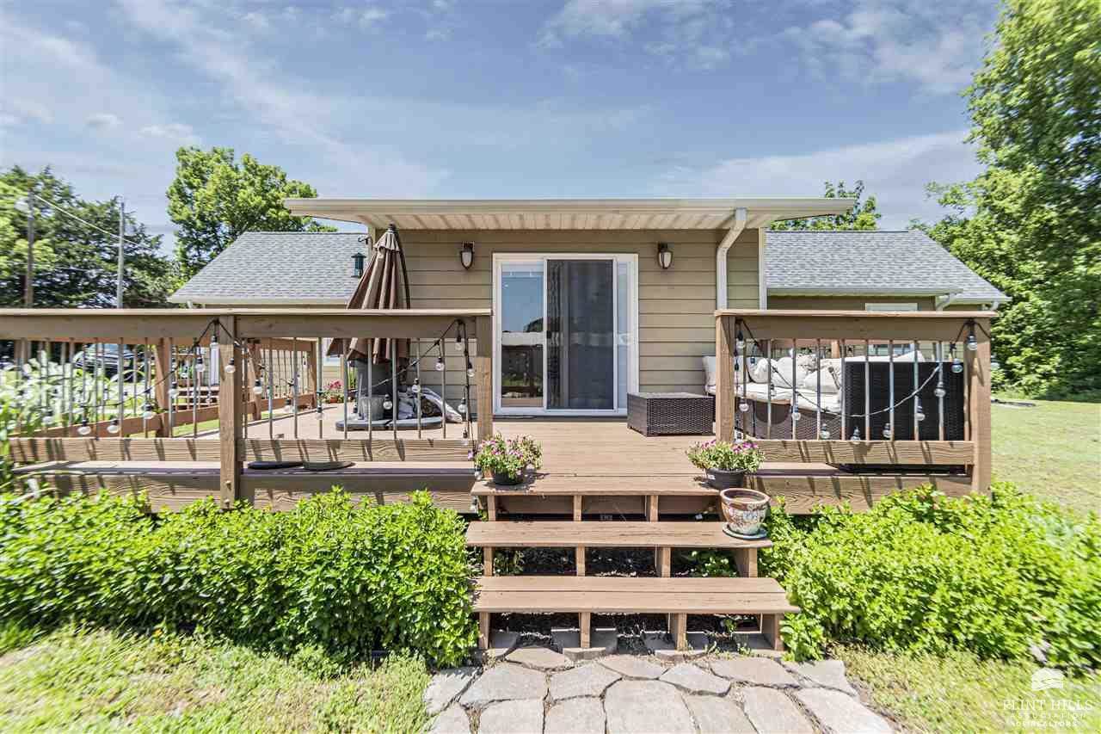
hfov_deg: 100.4
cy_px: 367
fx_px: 459
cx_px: 550
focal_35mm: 15
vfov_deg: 77.3
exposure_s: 1/200
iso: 100
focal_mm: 10
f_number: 7.1
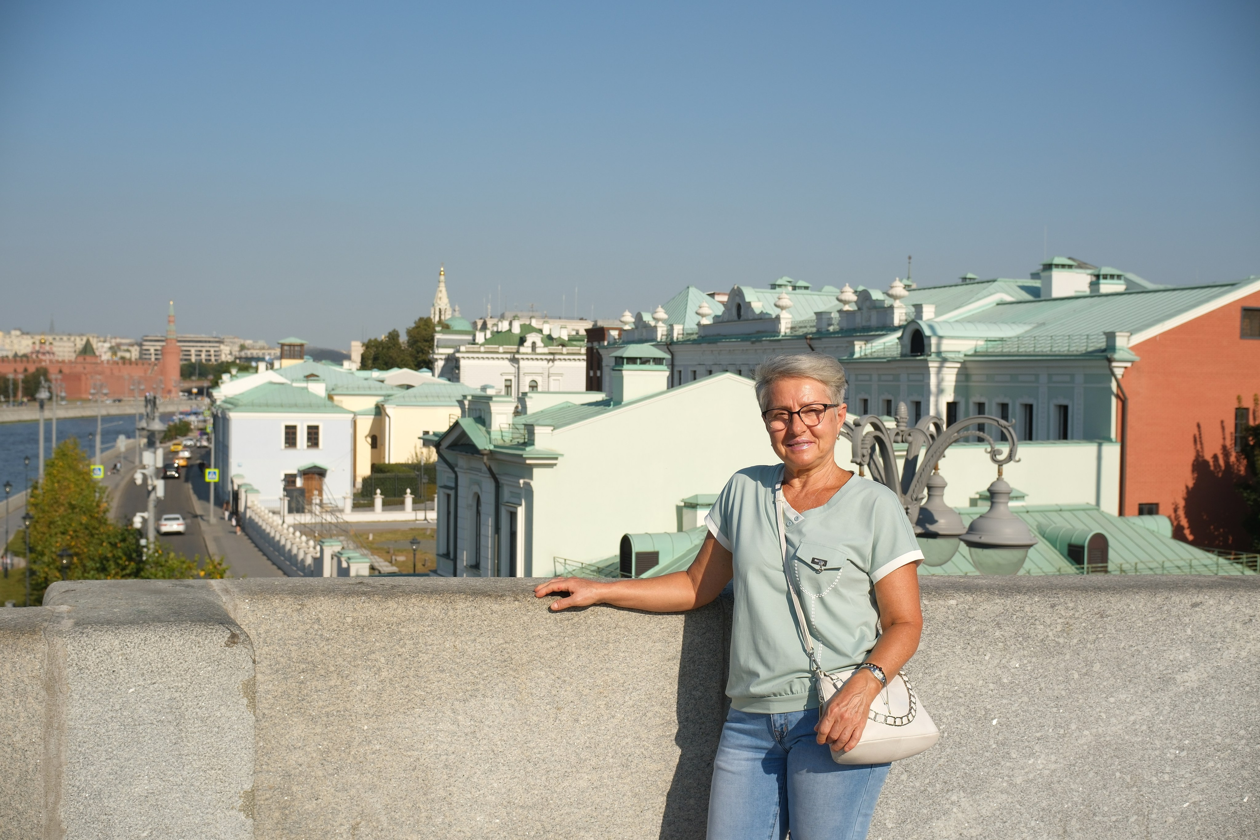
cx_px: 630
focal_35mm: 41
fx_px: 1435
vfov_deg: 32.6
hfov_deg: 47.4
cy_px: 420
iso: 160
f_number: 8
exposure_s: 1/640
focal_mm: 27
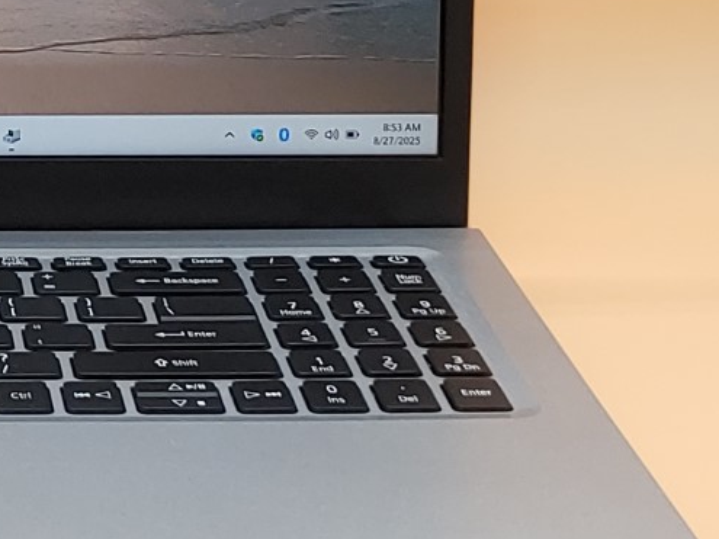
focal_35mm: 128
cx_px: -229
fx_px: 2658
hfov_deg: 14.7
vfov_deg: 11.5
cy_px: 25
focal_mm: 4.36
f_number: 1.8
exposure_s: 1/64
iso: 50
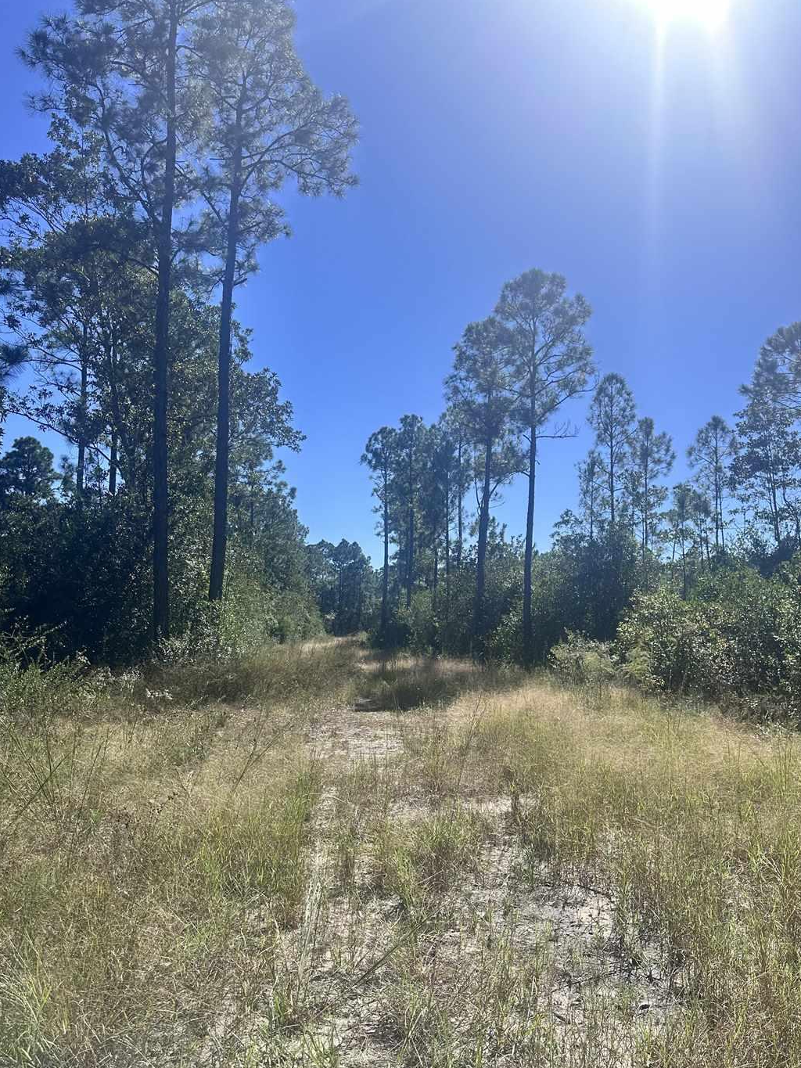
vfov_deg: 65.2
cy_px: 572
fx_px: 833
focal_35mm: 27
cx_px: 435
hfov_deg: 51.3
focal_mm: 6.86
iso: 80
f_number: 1.78
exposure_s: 1/6623
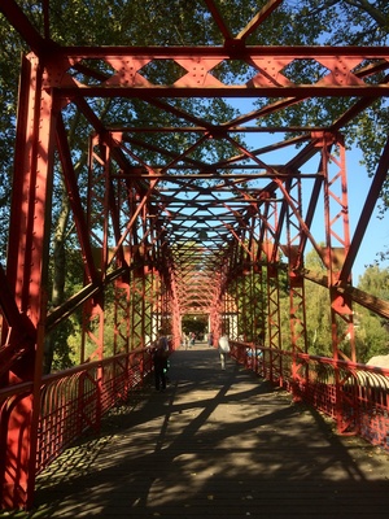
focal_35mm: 29
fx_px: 435
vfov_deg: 61.7
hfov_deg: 48.2
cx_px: 194
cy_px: 260
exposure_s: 1/838
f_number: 2.2
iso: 32
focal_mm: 4.15
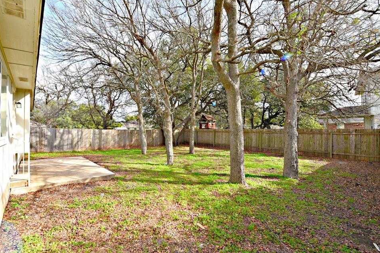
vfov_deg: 73.7
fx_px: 169
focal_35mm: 16
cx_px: 175
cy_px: 129
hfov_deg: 96.5
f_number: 8
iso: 220
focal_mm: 14
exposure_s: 1/250
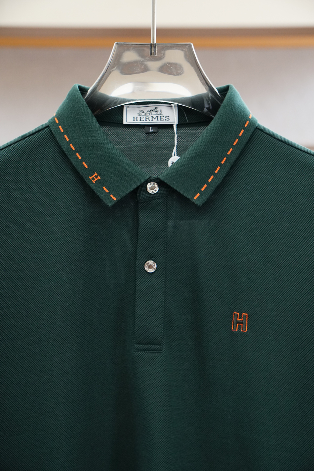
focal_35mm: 68
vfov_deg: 29.9
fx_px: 883
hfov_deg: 20.2
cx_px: 157
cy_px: 236
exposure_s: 1/250
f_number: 4
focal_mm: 45
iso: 1000
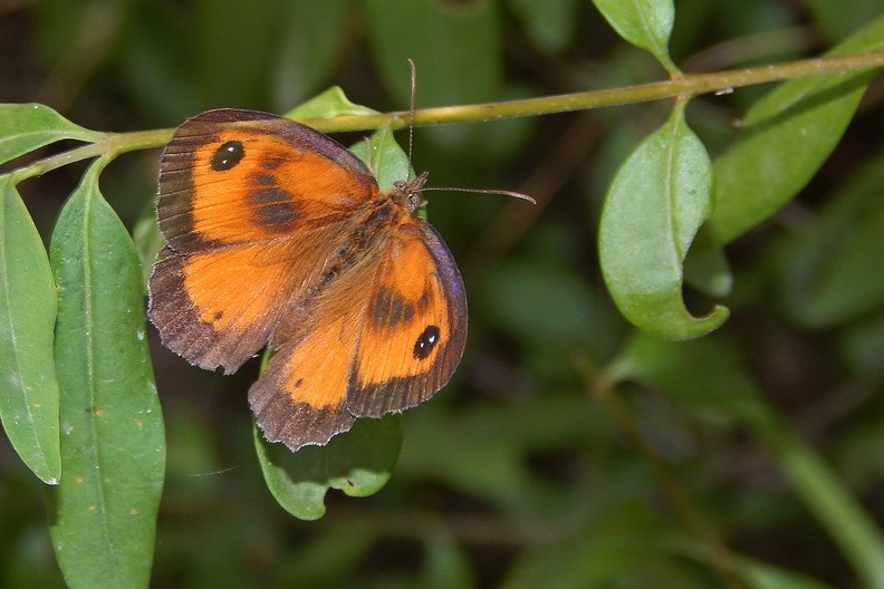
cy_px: 267
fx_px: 3658
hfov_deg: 13.8
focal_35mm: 149
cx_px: 440
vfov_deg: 9.2
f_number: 9.8
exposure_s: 1/30
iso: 140
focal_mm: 25.3
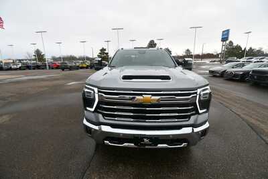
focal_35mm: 15
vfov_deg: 77.4
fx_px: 112
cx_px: 134
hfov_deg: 100.4
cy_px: 90
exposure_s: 1/250
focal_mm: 10
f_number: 8
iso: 200
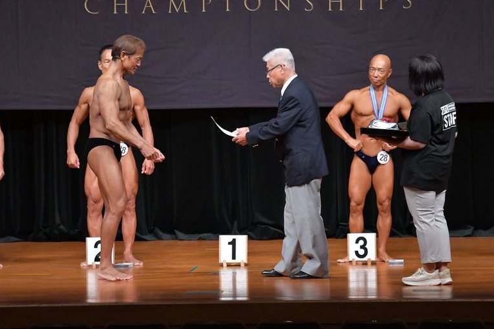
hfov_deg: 9.1
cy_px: 164
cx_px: 245
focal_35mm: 227
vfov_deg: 6.1
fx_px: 3115
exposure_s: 1/400
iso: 5000
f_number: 5.6
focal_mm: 150
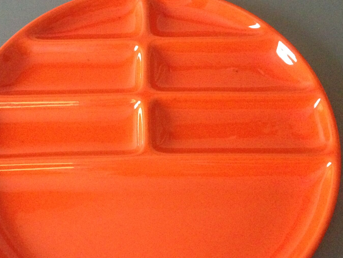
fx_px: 495
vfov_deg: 29.1
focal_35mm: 50
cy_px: 151
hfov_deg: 38.2
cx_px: 155
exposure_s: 1/15
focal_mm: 4.12
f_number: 2.4
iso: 800
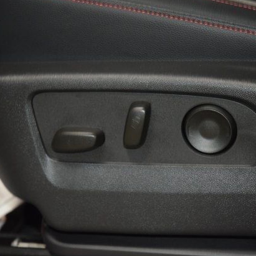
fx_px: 1163
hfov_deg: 12.6
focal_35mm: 139
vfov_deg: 12.6
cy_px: 128
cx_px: 112
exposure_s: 1/60
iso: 2000
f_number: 4.5
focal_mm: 70
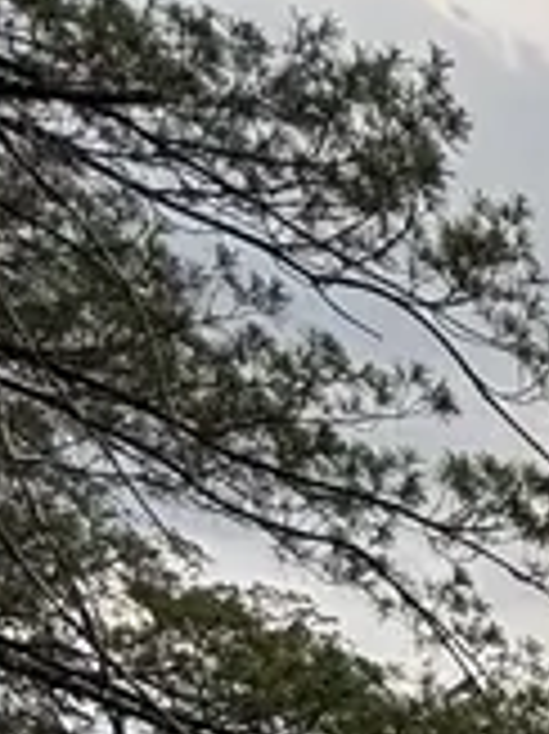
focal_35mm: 103
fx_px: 2181
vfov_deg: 13.9
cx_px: 1598
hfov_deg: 10.5
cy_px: 1734
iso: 50
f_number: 2.2
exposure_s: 1/268
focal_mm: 2.22
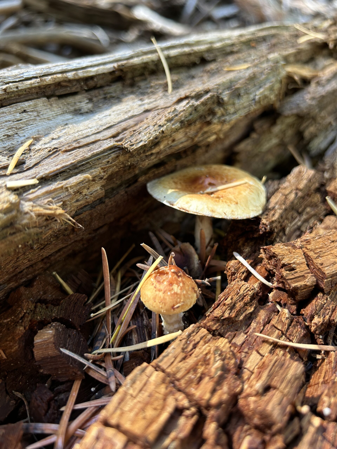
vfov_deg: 67.3
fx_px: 337
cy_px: 224
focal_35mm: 26
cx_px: 168
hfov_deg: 53.1
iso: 64
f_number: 1.5
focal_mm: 5.7
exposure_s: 1/121
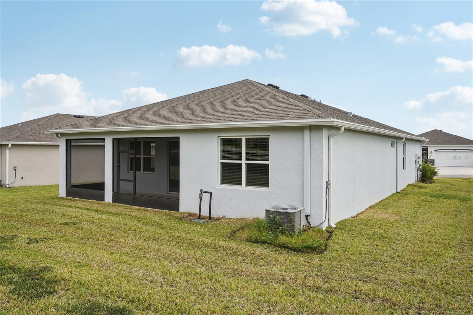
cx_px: 236
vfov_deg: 47.9
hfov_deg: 67.4
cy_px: 158
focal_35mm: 27
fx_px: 355
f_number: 18
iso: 100
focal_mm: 27
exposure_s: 1/30
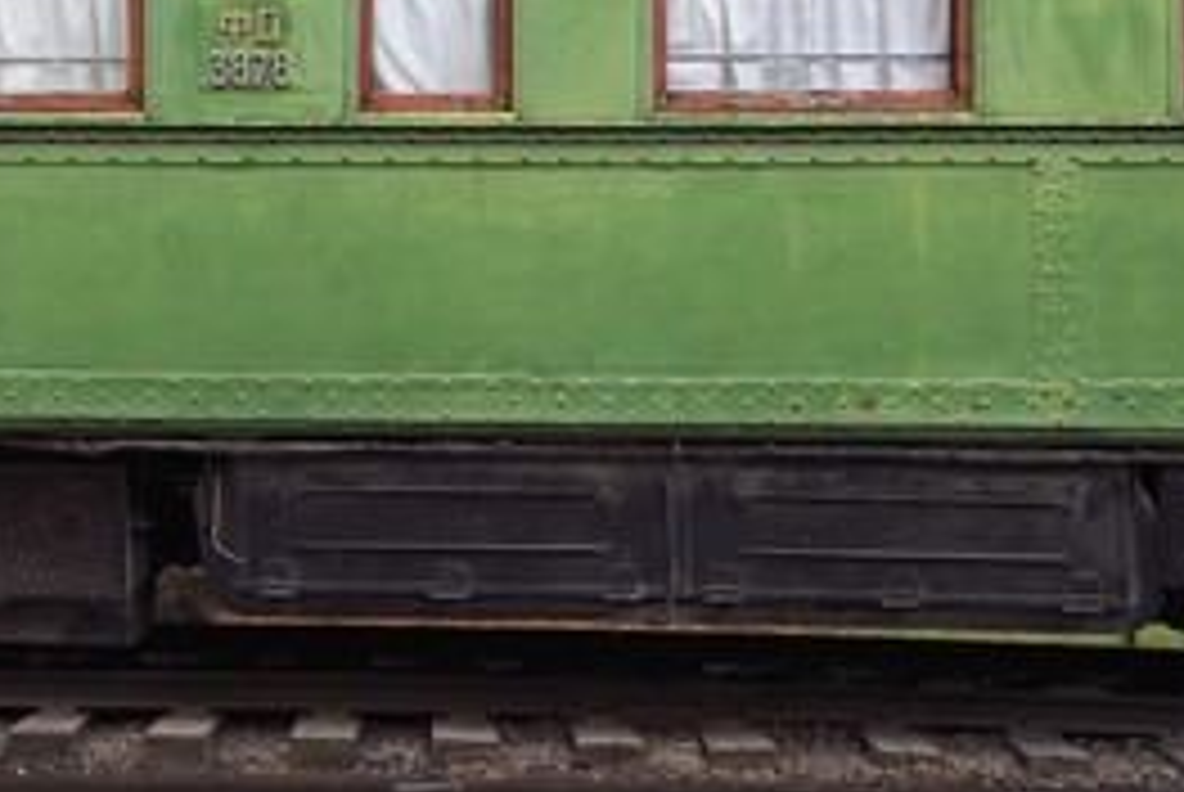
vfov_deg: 20.2
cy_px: 216
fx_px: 2206
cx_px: 315
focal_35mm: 67
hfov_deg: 29.6
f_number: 4.5
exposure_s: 1/125
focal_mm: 42
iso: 1600
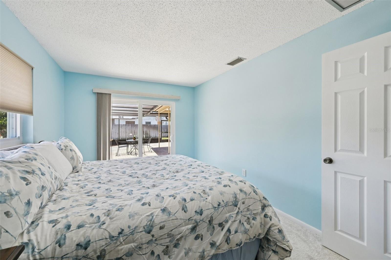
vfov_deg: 81.2
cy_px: 130
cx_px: 196
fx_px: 152
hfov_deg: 104.3
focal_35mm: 14
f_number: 8
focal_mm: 14
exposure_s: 1/60
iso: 400
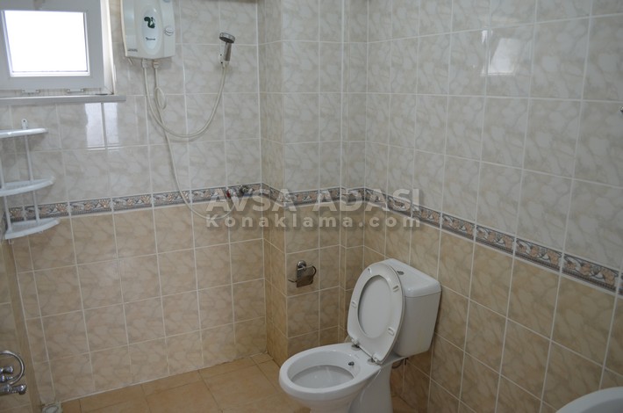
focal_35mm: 27
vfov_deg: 47.7
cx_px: 312
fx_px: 466
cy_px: 206
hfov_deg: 67.5
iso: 800
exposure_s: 1/45
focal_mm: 18
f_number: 3.5
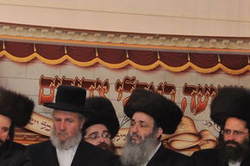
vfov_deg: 6.8
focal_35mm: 201
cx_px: -97
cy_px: 202
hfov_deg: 10.0
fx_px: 1395
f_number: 5
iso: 500
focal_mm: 38
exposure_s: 1/60
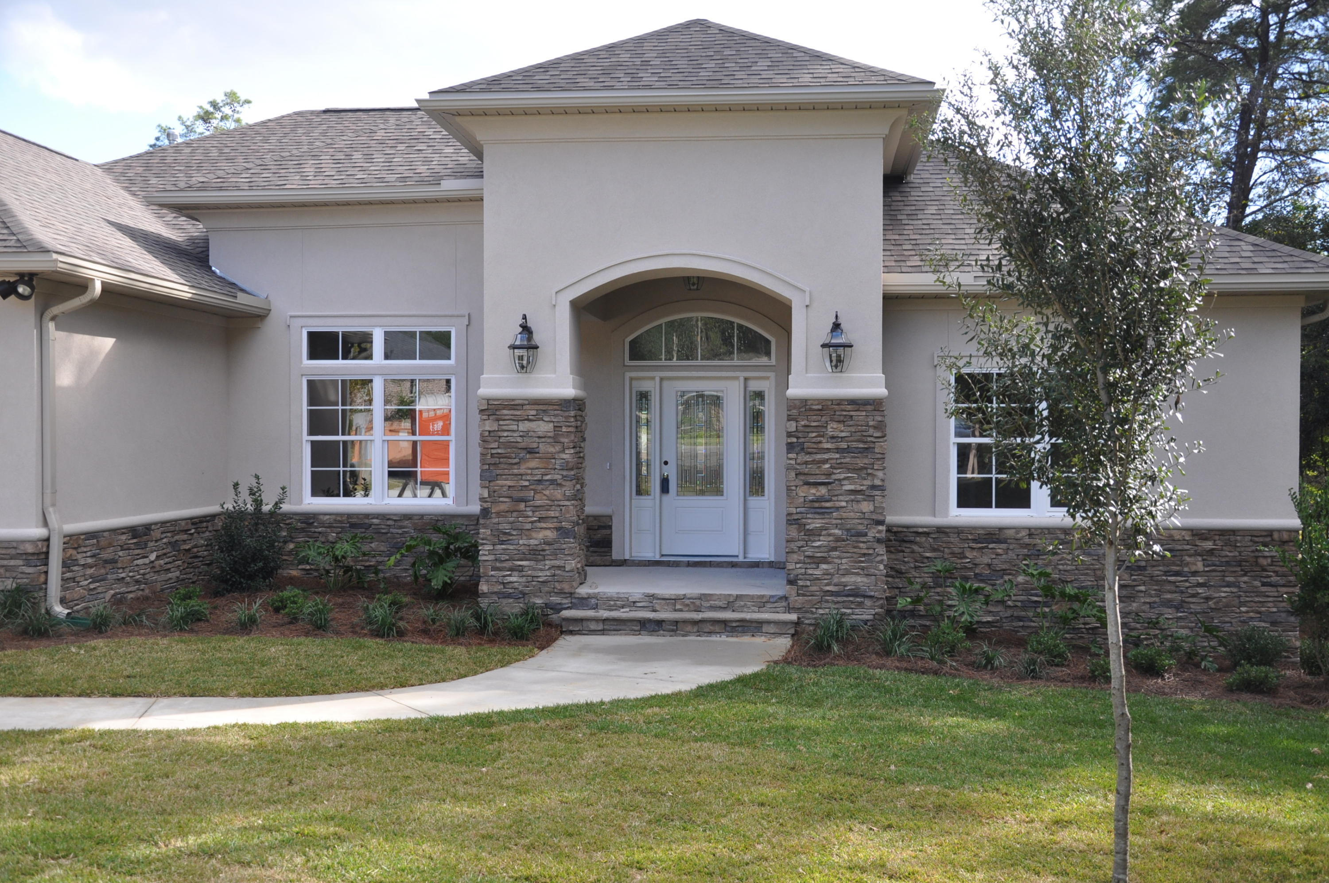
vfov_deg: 36.8
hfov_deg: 53.2
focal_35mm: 36
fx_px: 1327
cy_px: 442
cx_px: 664
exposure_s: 1/125
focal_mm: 24
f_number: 5.6
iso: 360
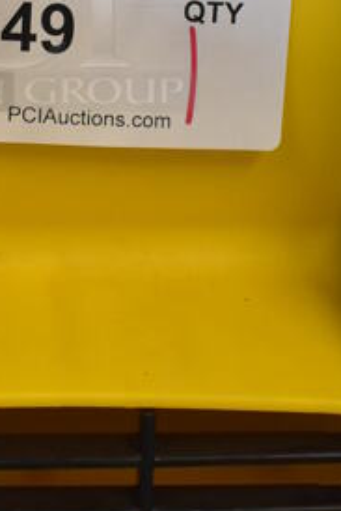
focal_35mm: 90
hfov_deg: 14.9
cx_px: -7
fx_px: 1277
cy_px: 14
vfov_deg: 21.9
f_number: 3.5
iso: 1400
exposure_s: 1/125
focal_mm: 18
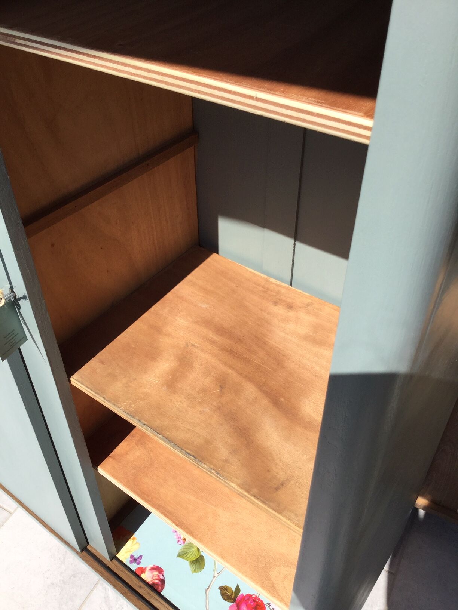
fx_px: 547
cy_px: 305
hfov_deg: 45.4
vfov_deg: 58.4
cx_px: 229
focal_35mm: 31
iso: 25
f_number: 2.4
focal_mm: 3.3
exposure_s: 1/1131
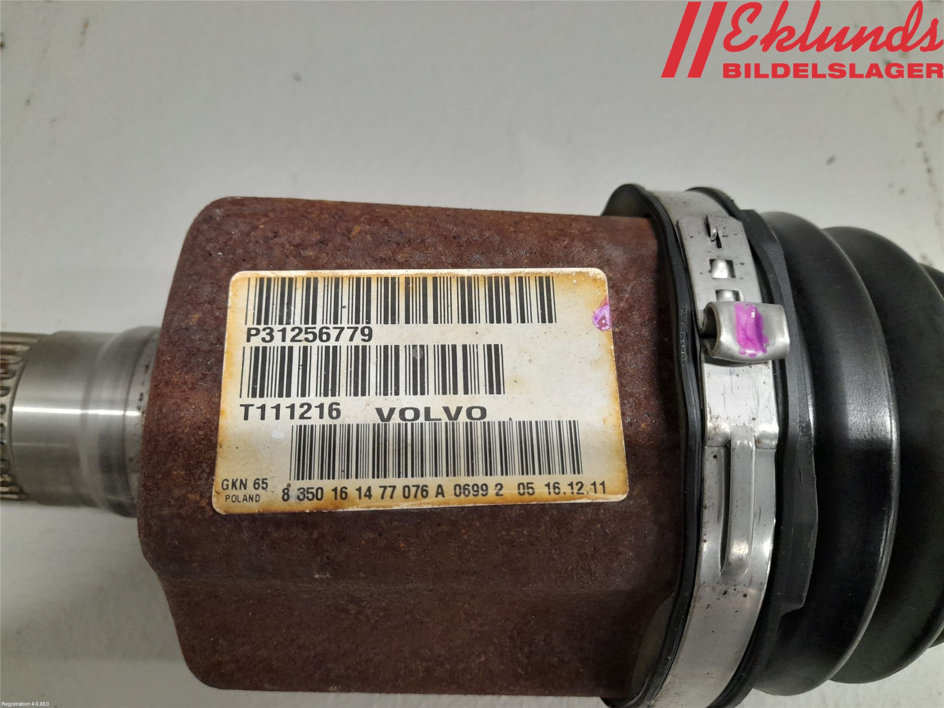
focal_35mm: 25
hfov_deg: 69.4
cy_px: 354
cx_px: 472
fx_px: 682
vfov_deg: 54.9
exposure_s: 1/60
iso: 250
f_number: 2
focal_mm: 4.6
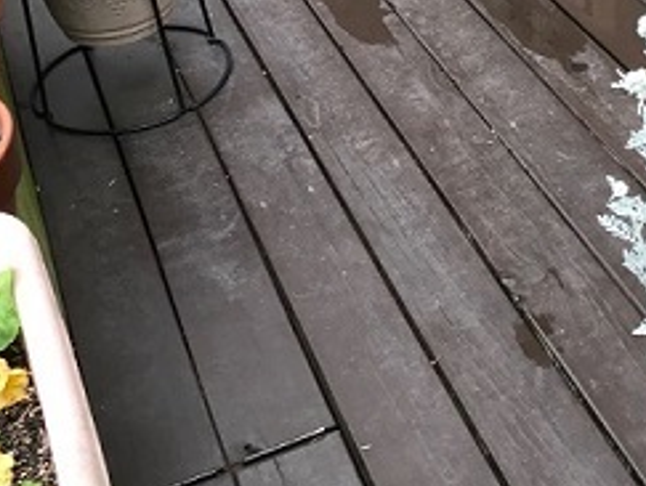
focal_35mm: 69
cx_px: 484
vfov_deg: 20.9
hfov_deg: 27.7
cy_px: 40
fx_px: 1290
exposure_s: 1/60
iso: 25
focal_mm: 3.99
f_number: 1.8
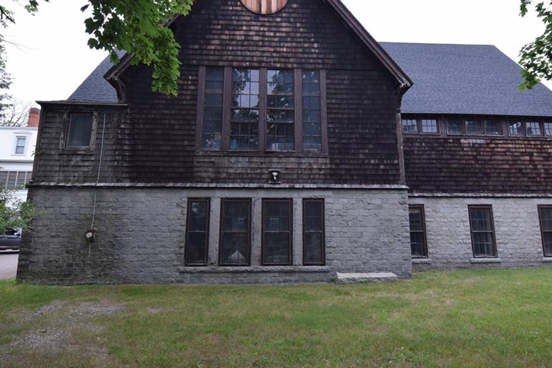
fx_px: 316
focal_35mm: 21
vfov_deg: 60.3
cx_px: 296
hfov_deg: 82.1
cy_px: 167
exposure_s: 1/200
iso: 400
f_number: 7.1
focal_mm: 11
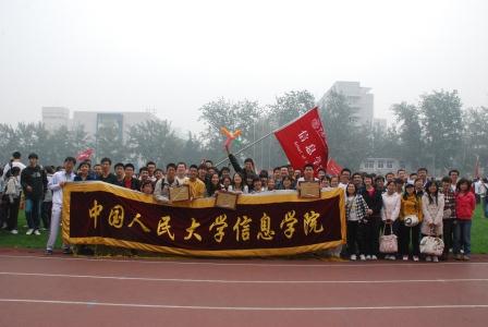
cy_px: 164
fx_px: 407
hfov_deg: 61.9
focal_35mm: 30
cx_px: 244
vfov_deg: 43.7
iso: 1600
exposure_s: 1/400
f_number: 11
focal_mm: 20
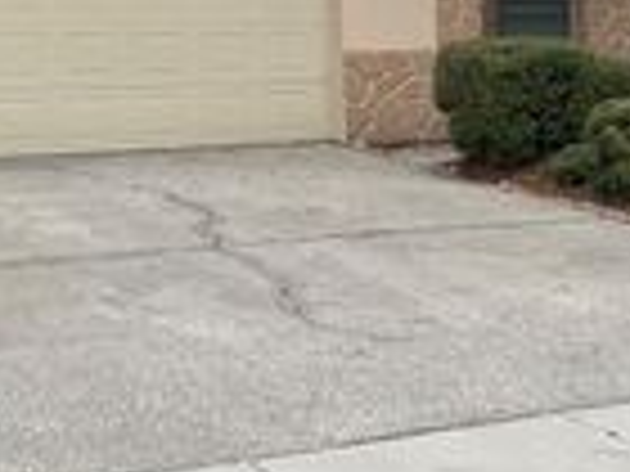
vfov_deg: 17.0
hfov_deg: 22.5
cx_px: 495
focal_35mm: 86
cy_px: 83
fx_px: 1565
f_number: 1.78
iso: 80
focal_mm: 6.76
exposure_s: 1/1285
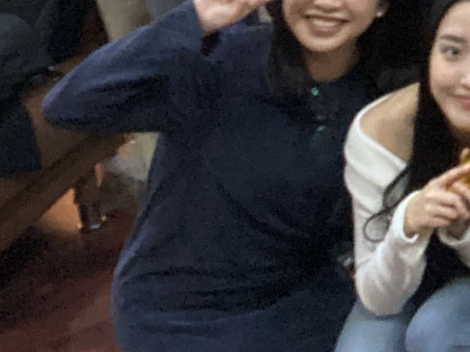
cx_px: 846
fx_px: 1615
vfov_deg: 11.6
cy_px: -272
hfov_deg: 14.5
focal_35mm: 119
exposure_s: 1/30
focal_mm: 2.71
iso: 500
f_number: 2.2
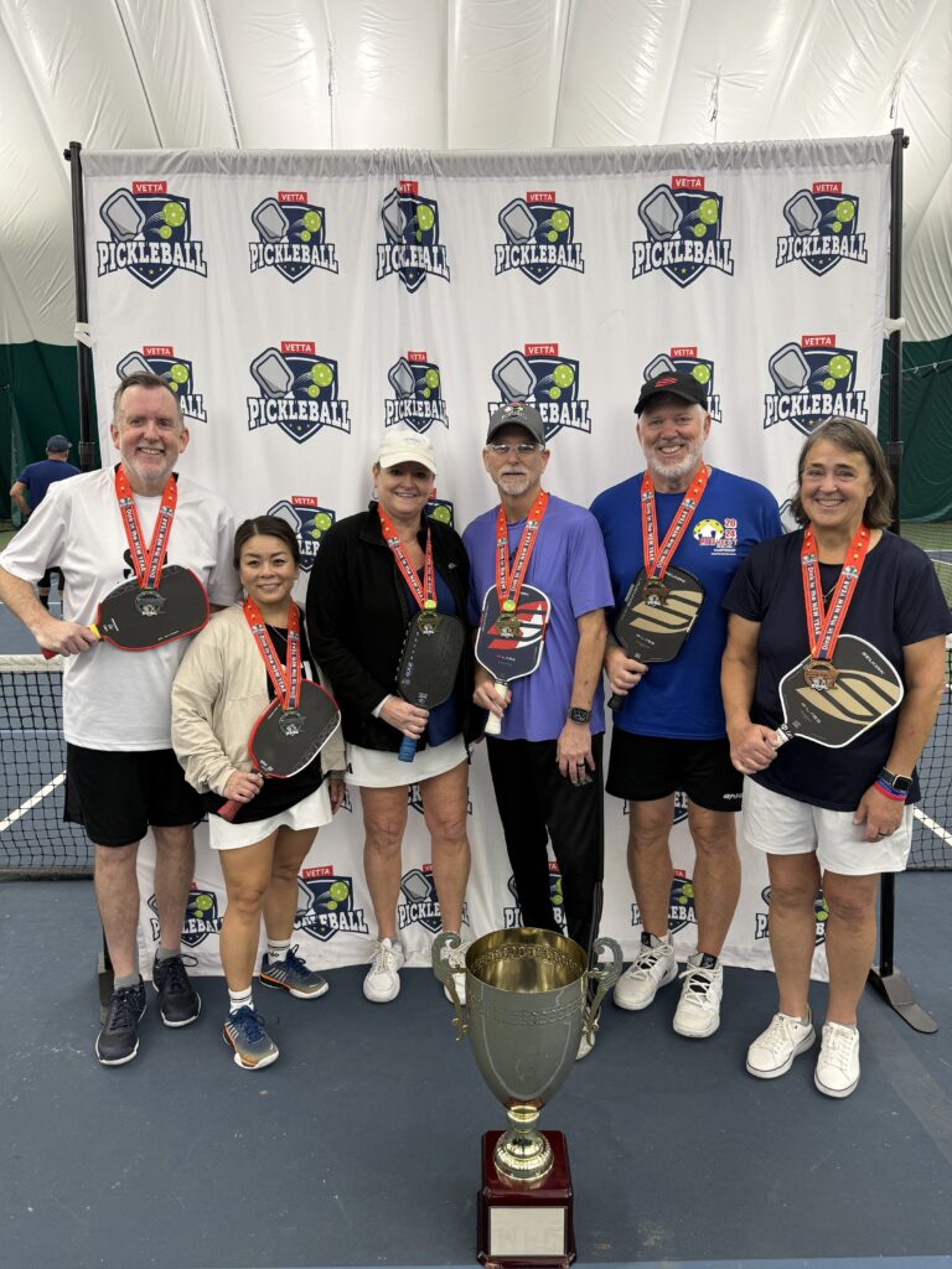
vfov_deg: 71.6
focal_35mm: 24
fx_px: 880
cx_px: 476
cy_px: 634
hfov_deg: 56.8
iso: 125
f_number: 1.78
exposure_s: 1/120
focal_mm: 6.76
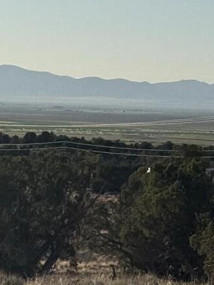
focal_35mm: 220
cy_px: 146
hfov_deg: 6.6
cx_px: -164
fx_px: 1813
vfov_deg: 9.0
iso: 64
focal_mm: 6.76
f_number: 1.78
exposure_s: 1/11364
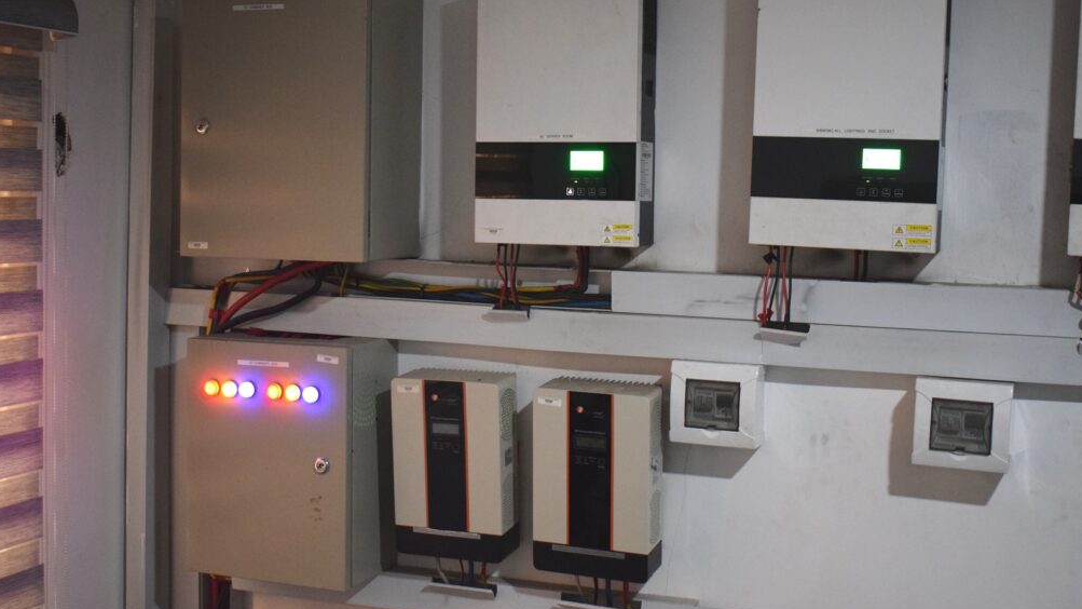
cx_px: 545
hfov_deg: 44.1
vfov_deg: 25.6
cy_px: 247
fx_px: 1335
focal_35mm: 47
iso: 2500
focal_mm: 29
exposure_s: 1/30
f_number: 4.2
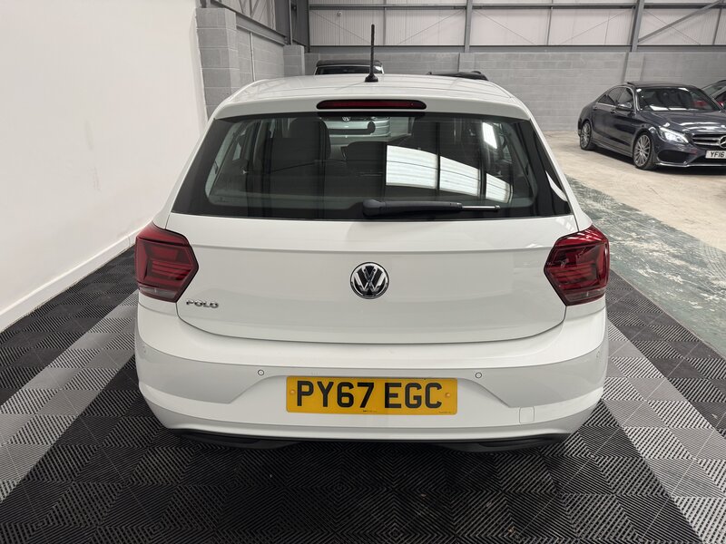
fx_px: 503
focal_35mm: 24
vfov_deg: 56.8
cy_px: 272
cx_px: 363
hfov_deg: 71.6
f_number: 1.78
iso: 200
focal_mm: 6.76
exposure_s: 1/100
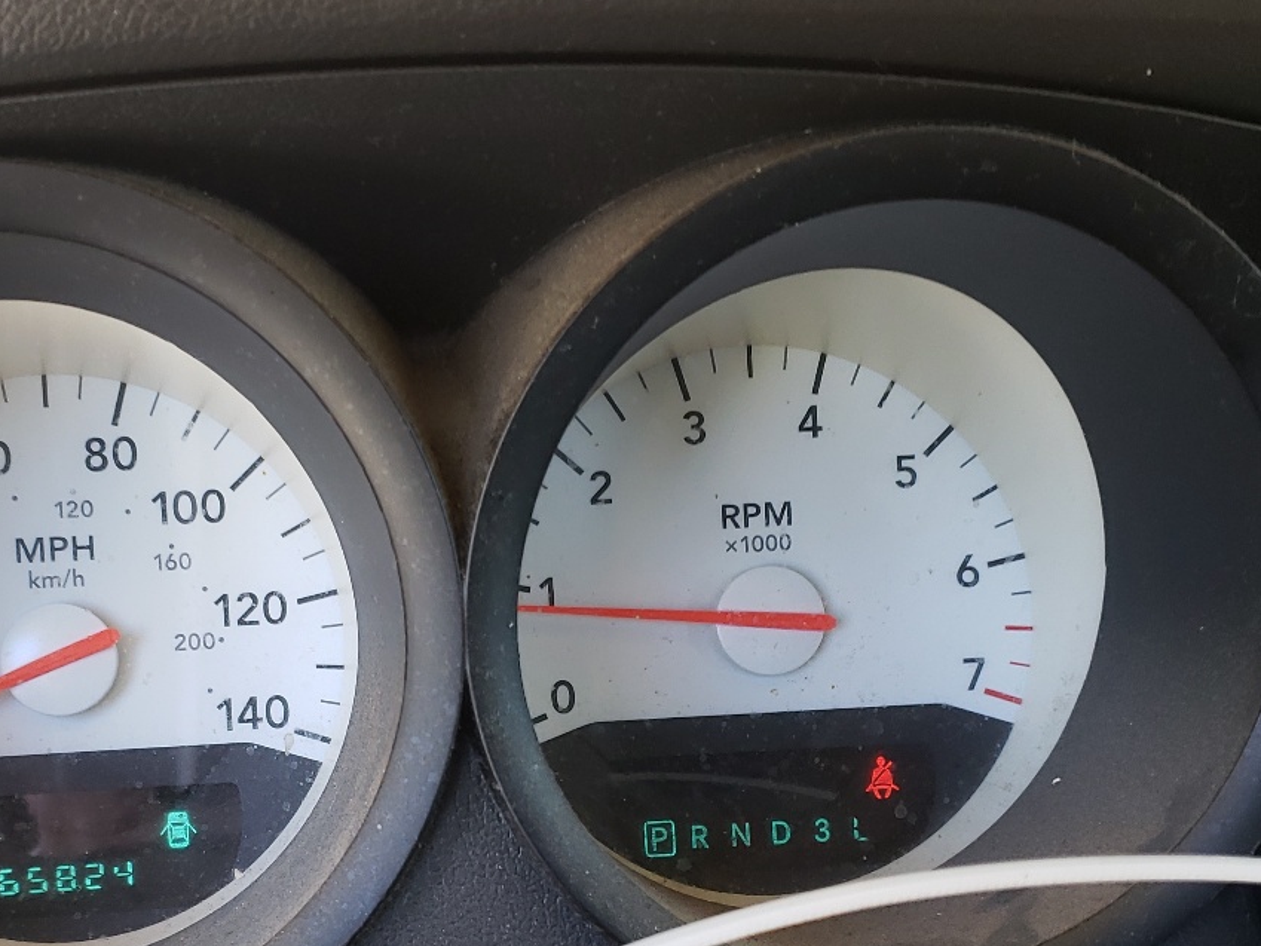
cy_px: 725
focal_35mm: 49
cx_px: 395
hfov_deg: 38.4
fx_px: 1785
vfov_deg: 29.2
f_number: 1.5
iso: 58
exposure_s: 1/60.2
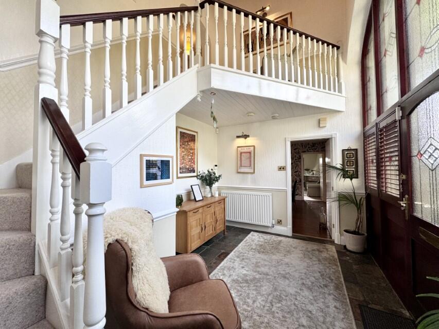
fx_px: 178
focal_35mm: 14
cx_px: 220
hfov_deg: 102.1
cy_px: 164
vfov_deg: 85.7
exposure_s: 1/100
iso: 64
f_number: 2.2
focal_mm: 2.22
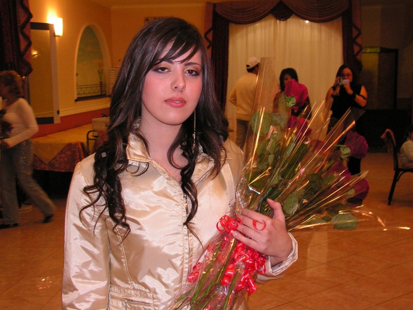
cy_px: 155
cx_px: 206
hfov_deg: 39.7
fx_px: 573
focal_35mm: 48
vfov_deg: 30.3
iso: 200
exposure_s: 1/40
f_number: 3.2
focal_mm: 8.1
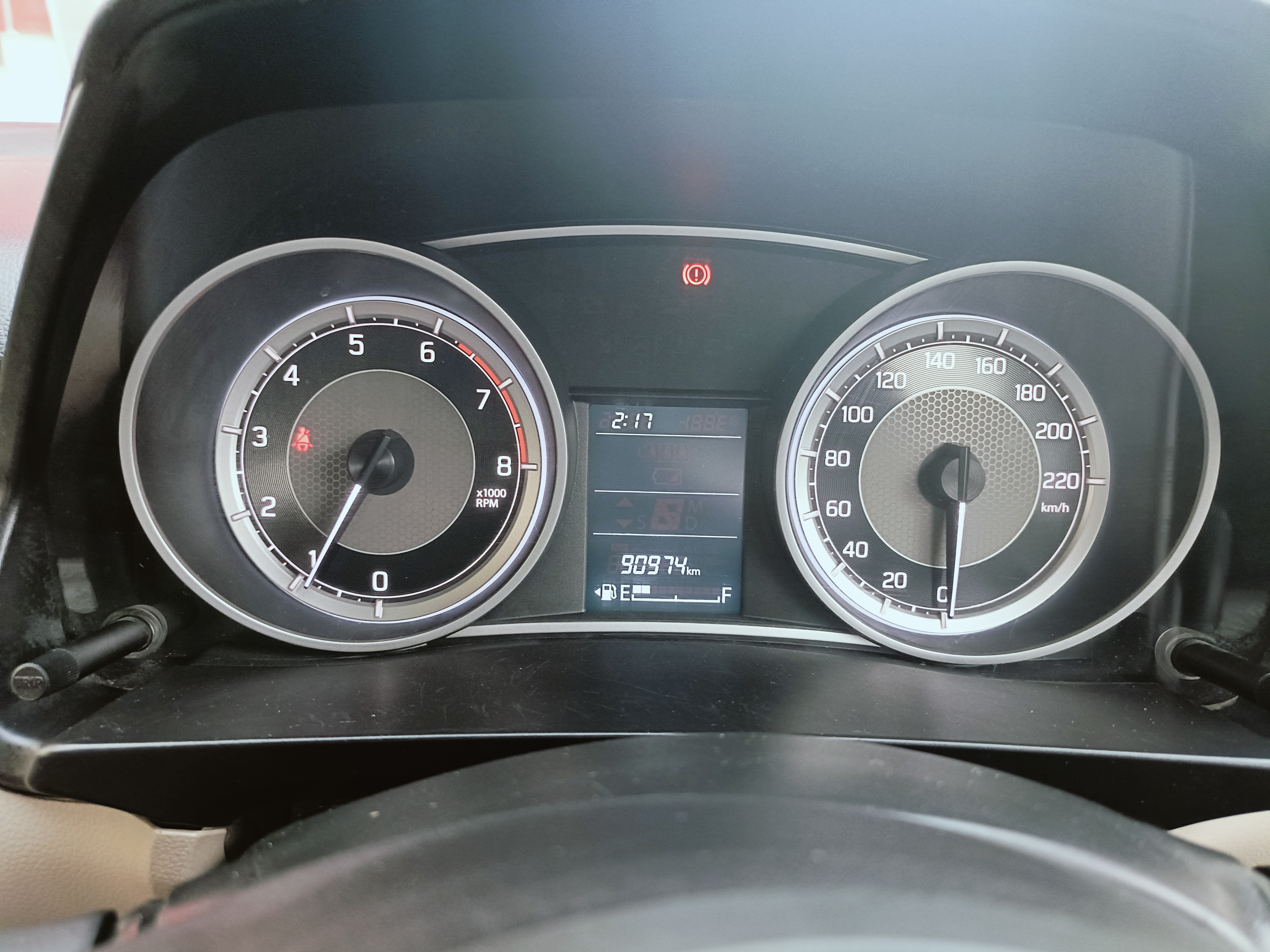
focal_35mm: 25
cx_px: 635
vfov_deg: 54.9
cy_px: 476
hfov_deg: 69.4
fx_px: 917
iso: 2335
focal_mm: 4.7
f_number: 1.7
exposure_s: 1/50
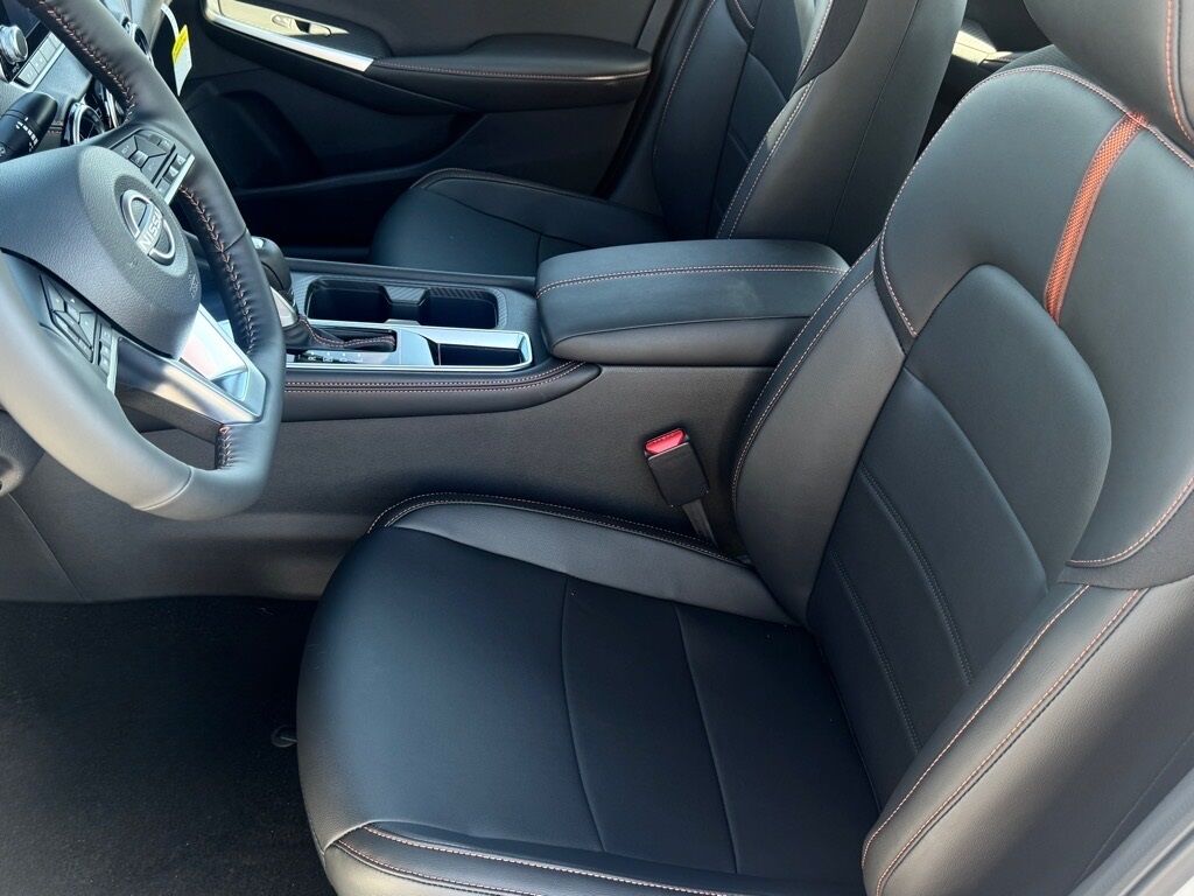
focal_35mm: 24
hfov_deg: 71.6
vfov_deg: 56.8
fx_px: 828
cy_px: 448
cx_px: 597
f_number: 1.78
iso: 100
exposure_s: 1/121
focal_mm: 6.76
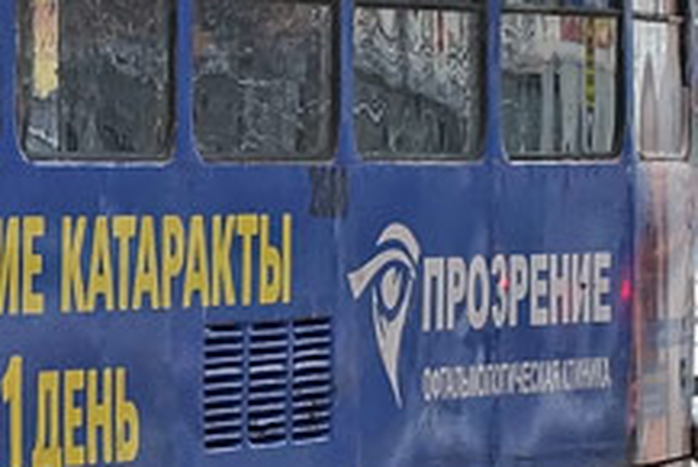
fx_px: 8842
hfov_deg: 4.5
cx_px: -666
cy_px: -287
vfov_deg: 3.0
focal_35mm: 456
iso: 400
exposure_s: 1/640
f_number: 5.6
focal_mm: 55
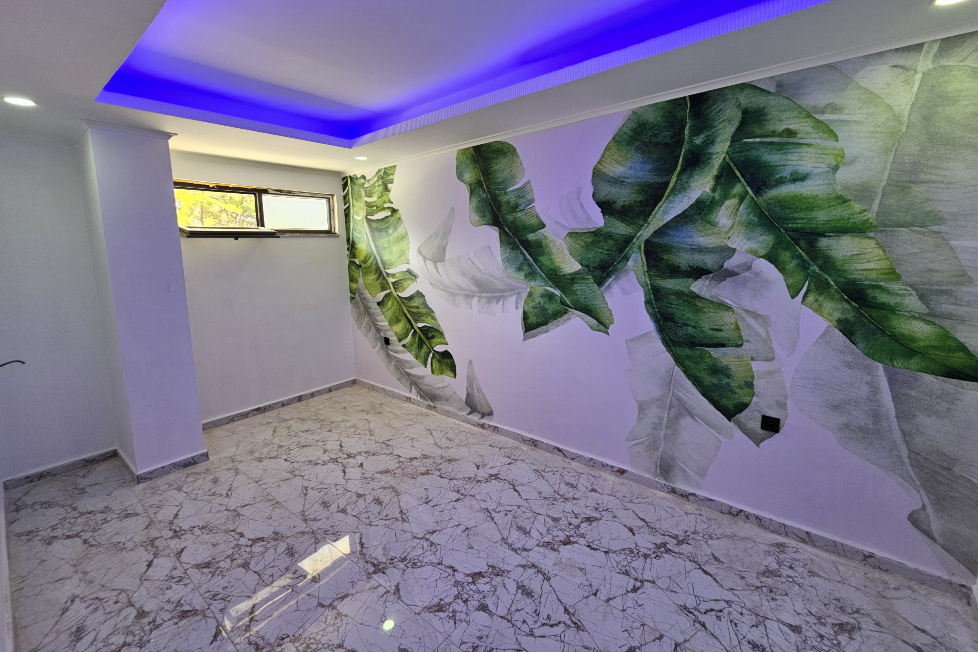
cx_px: 484
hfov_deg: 104.3
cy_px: 296
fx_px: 380
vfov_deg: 81.0
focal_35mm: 14
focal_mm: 2.2
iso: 80
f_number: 2.2
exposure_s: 1/100
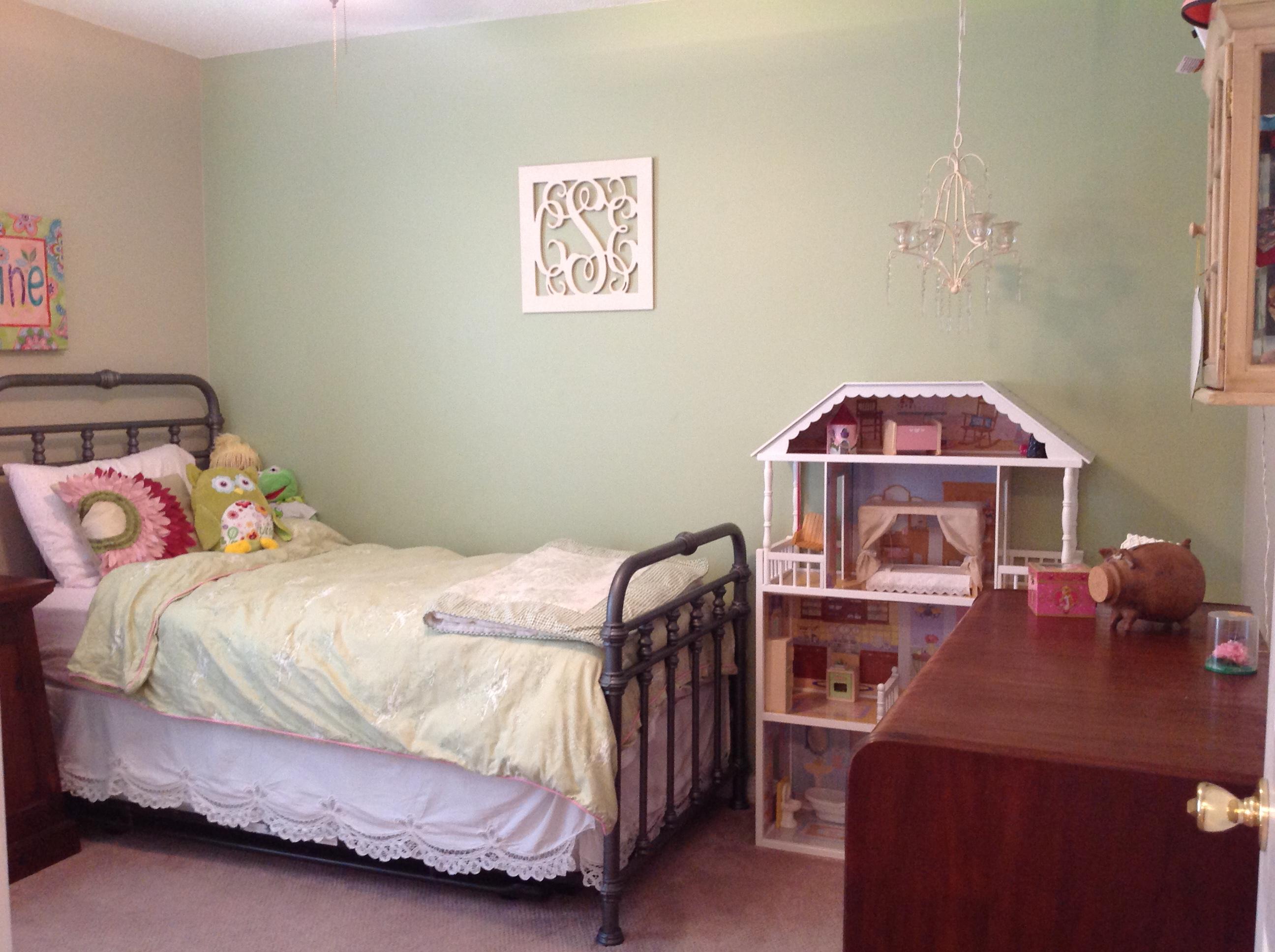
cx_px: 638
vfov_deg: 40.6
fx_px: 1287
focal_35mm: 35
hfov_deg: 52.7
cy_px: 476
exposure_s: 1/15
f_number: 2.4
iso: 200
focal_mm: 4.28
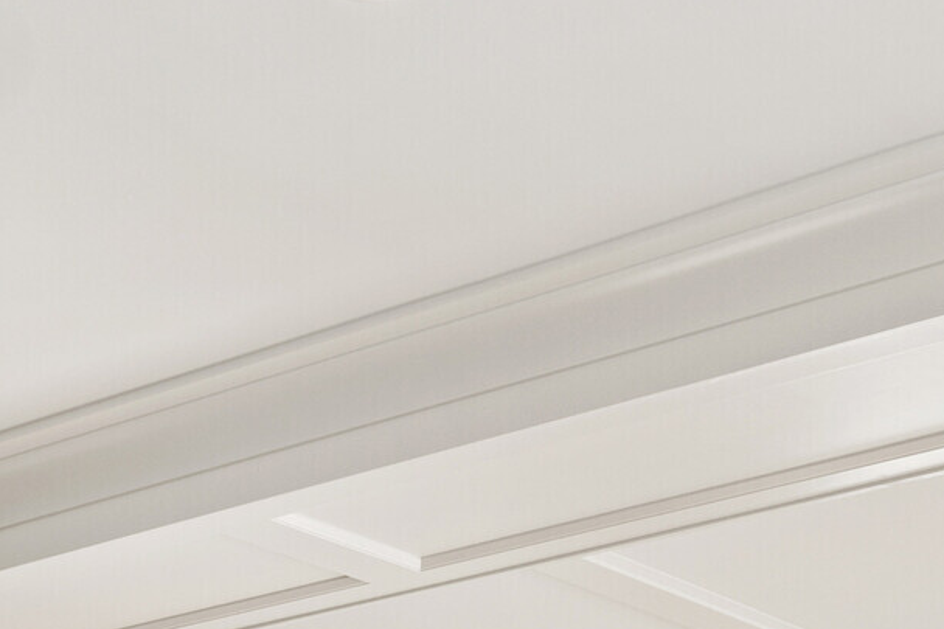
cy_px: 1435
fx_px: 2516
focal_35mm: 96
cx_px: 706
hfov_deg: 21.1
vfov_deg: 11.9
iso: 320
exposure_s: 1/30
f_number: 8
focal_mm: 19
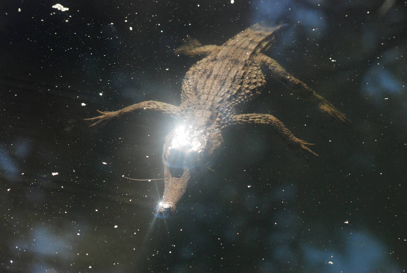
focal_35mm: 225
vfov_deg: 6.1
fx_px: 2547
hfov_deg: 9.1
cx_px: 204
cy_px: 136
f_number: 9
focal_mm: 150
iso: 400
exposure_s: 1/200
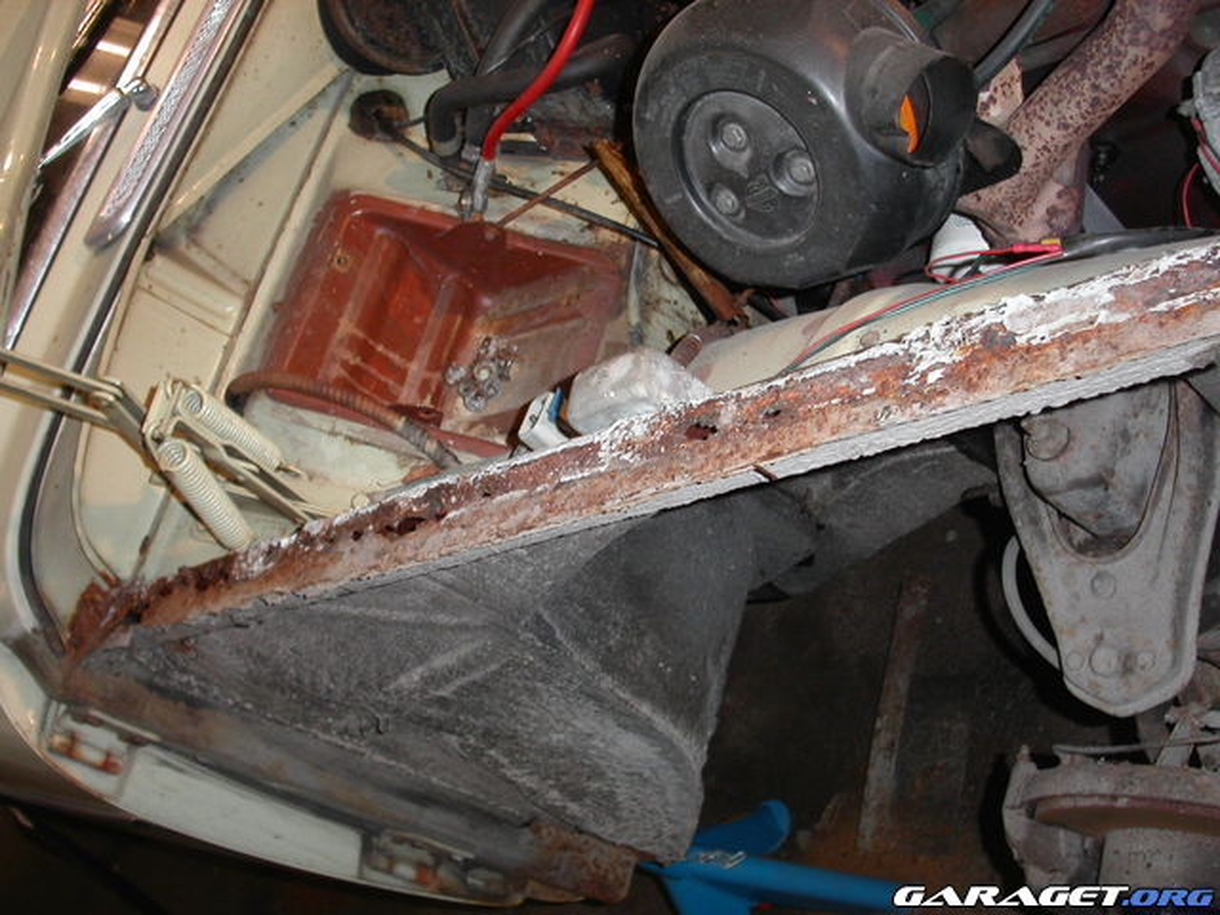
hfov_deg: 49.0
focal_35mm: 38
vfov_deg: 37.7
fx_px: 1339
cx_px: 610
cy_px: 458
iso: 100
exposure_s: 1/30
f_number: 2.8
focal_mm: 7.8
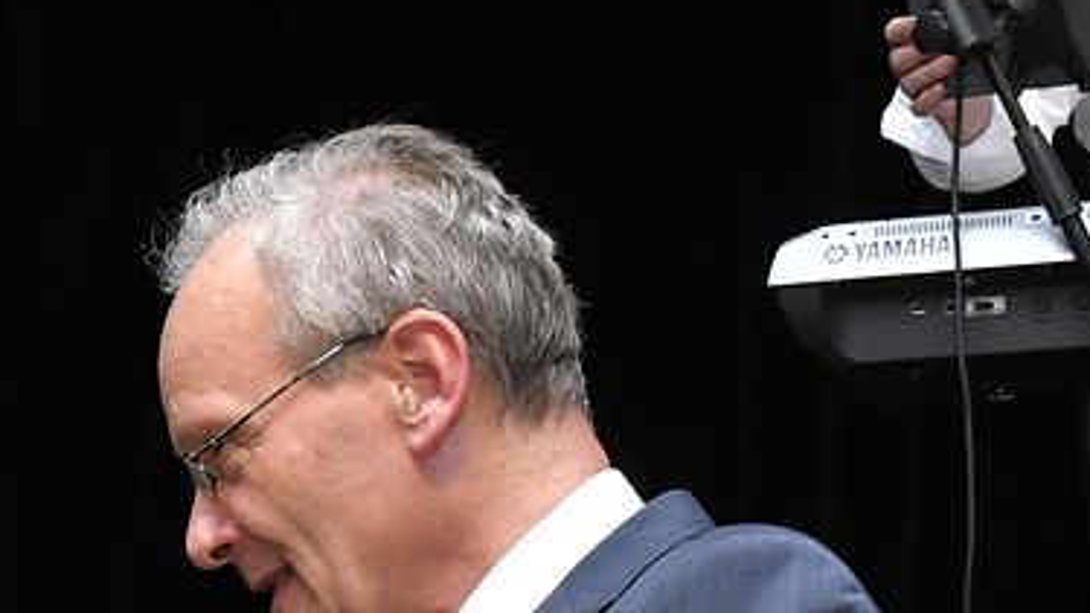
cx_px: -424
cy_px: 1124
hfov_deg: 16.0
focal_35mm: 126
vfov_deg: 9.2
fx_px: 3633
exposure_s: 1/125
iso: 1600
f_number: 6.3
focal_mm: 25
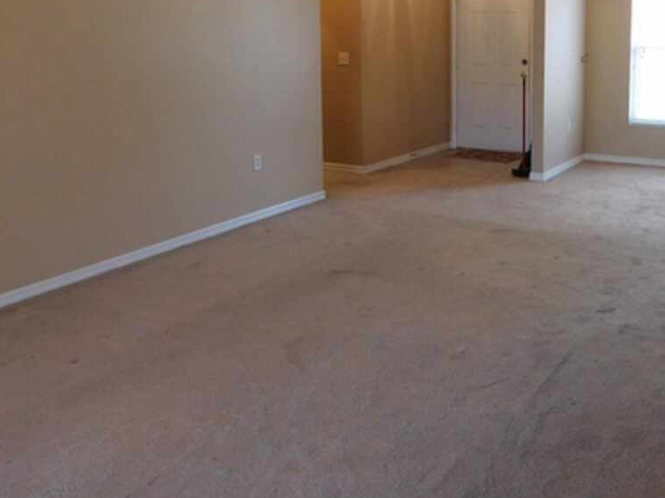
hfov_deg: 45.9
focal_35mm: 39
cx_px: 513
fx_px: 749
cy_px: 115
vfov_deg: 35.8
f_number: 3
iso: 140
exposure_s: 1/30
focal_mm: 4
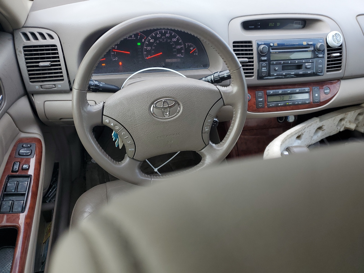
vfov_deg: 53.1
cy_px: 136
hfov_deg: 67.3
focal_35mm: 26
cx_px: 182
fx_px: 273
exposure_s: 1/169
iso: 50
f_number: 1.5
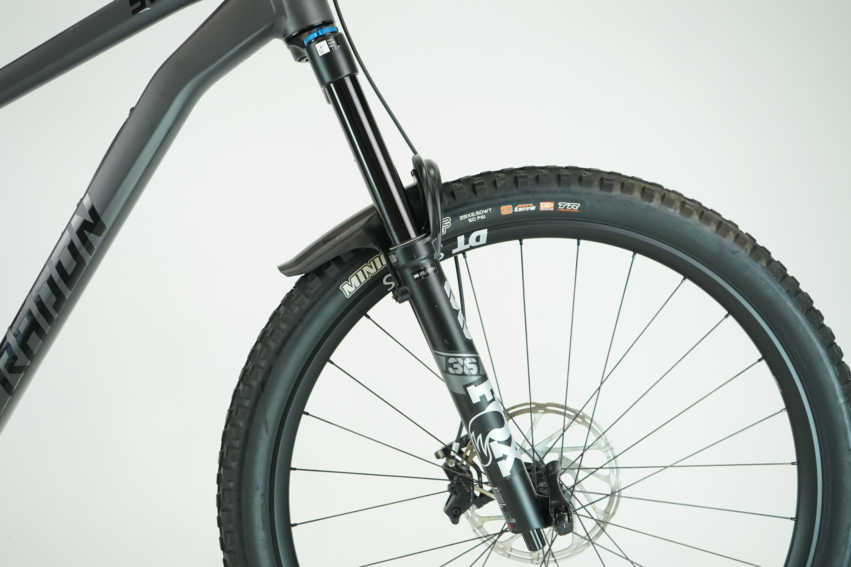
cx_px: 426
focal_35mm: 38
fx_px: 898
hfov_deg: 50.7
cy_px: 284
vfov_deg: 35.1
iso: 1600
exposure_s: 1/200
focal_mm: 38
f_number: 5.6
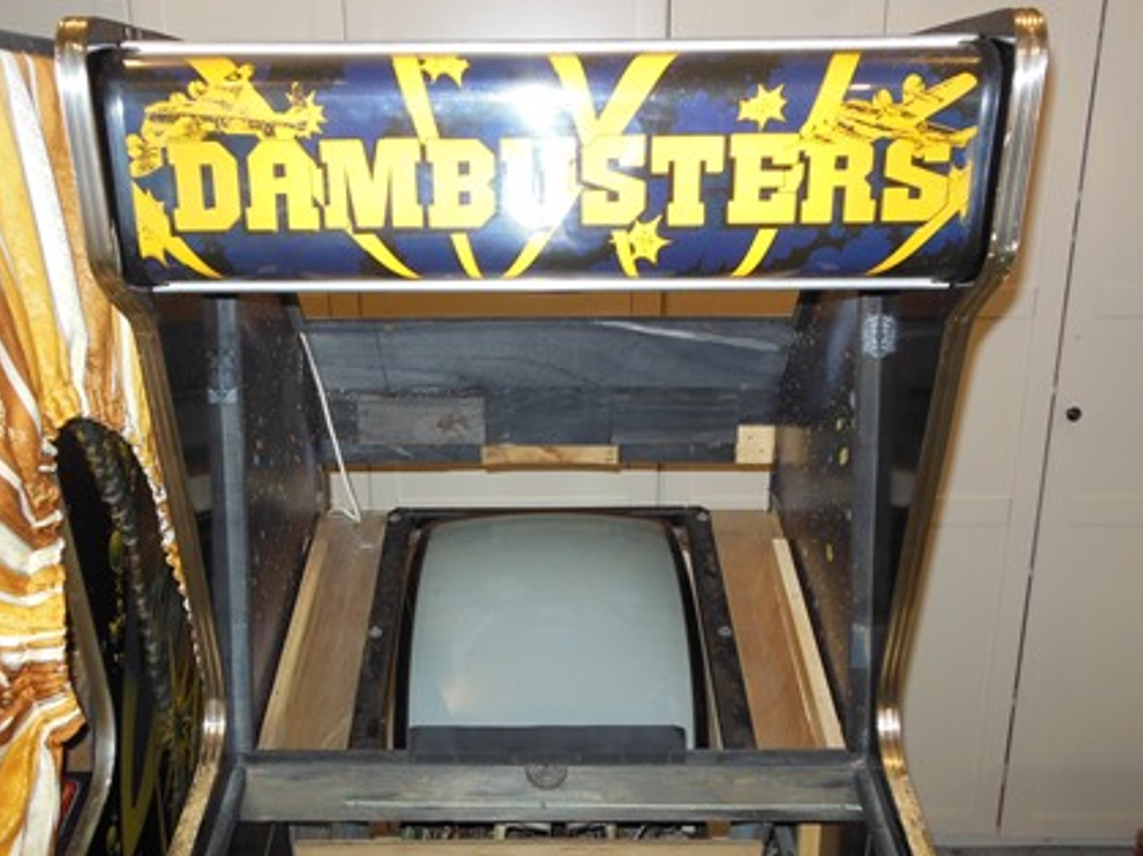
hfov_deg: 58.4
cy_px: 455
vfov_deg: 45.4
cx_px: 559
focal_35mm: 31
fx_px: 1023
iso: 200
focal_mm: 5.2
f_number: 3.3
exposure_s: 1/25
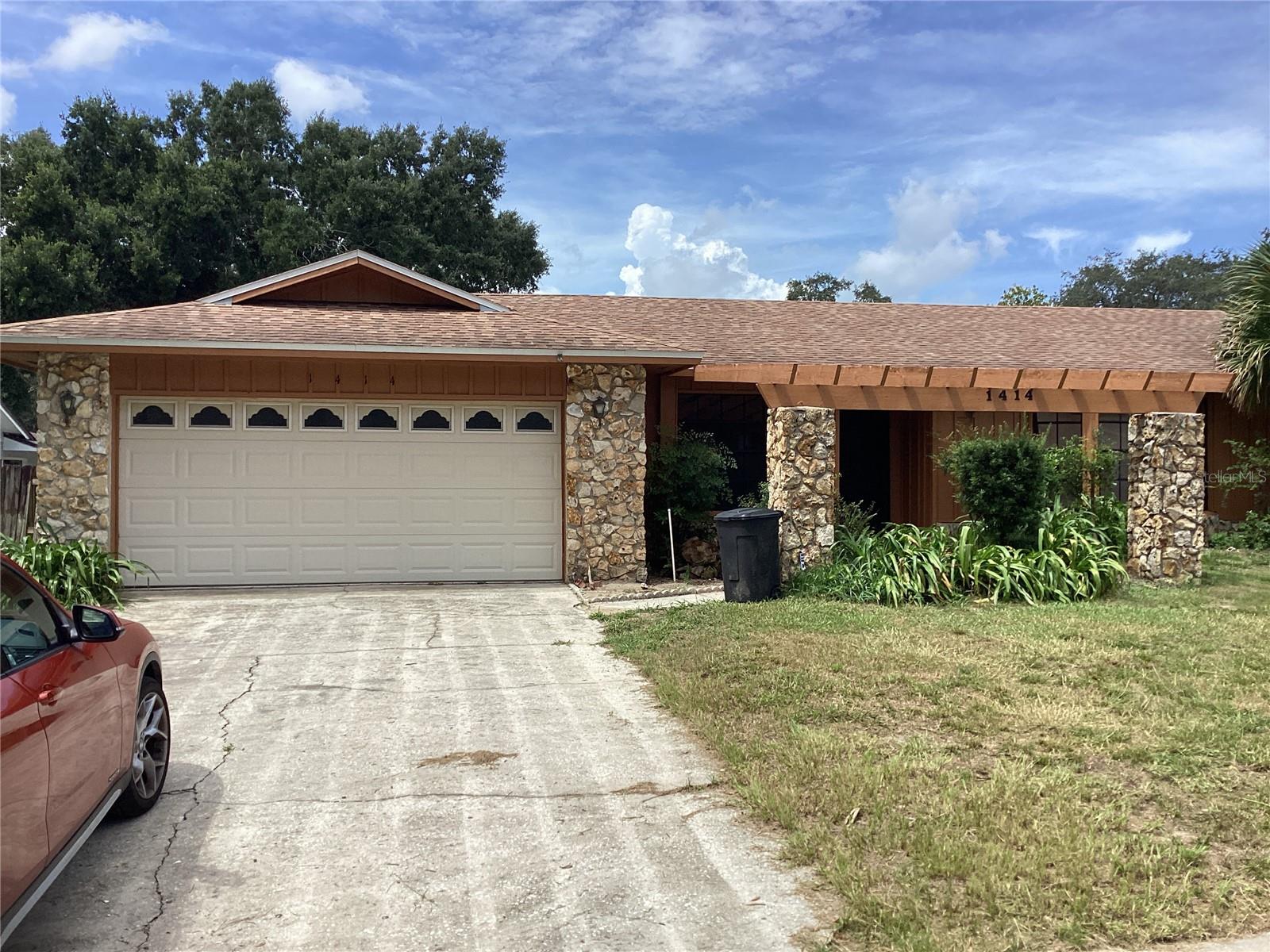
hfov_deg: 58.4
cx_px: 635
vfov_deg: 45.4
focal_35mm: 31
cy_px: 476
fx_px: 1137
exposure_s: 1/1359
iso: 25
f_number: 2.4
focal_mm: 3.3
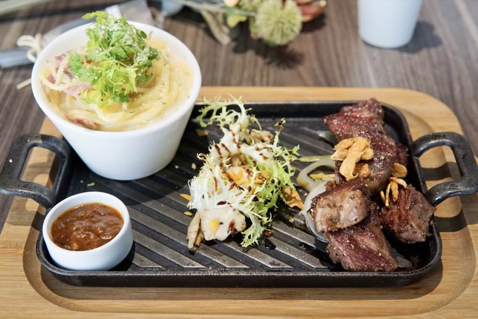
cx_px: 239
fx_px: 598
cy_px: 160
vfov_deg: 29.9
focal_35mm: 45
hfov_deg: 43.6
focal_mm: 30
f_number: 4
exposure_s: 1/160
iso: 1250
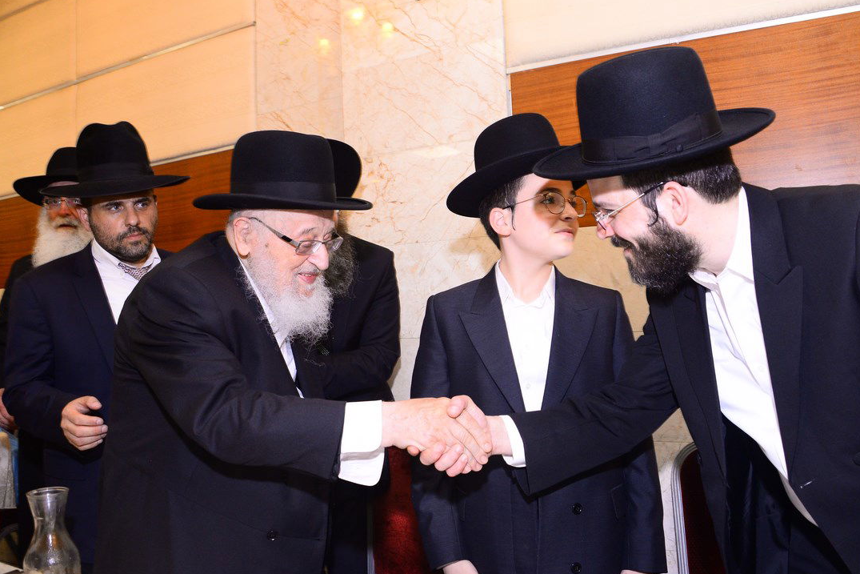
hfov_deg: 61.9
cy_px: 298
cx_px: 459
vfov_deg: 43.6
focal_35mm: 30
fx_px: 717
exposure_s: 1/125
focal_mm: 28
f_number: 5.6
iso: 2000
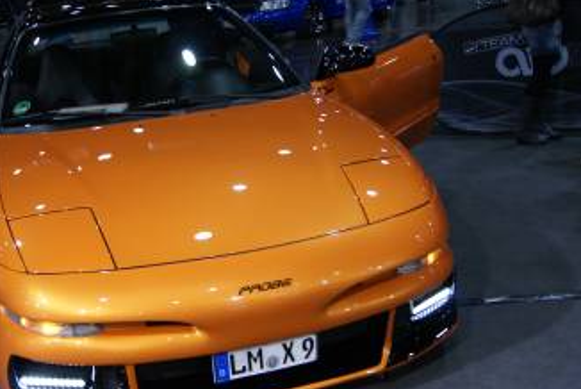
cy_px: 236
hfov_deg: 42.0
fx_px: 743
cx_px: 185
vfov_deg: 29.2
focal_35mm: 46
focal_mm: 20
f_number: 4
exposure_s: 1/40
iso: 400
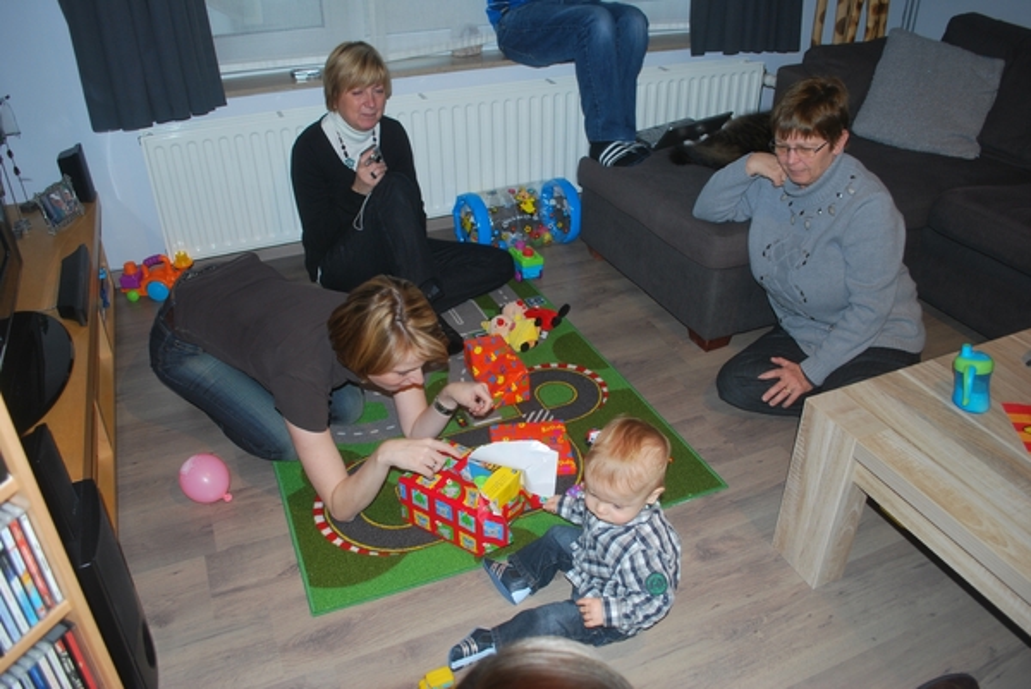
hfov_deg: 67.3
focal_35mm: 27
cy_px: 344
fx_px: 774
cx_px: 516
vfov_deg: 48.0
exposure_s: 1/60
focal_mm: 18
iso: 200
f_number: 3.5
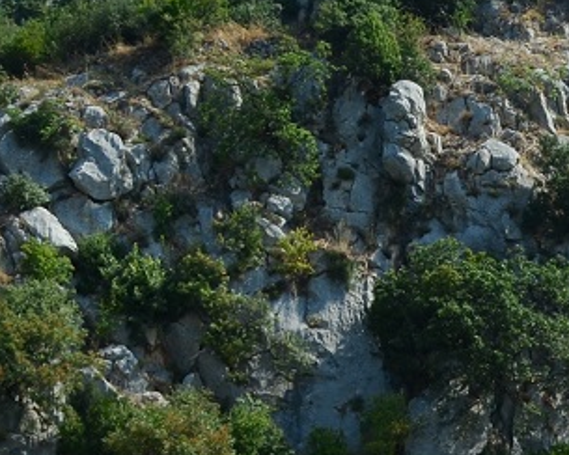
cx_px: 969
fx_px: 2779
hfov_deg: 11.0
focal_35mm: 165
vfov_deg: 9.4
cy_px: 134
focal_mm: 22
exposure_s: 1/500
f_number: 5.6
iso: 125
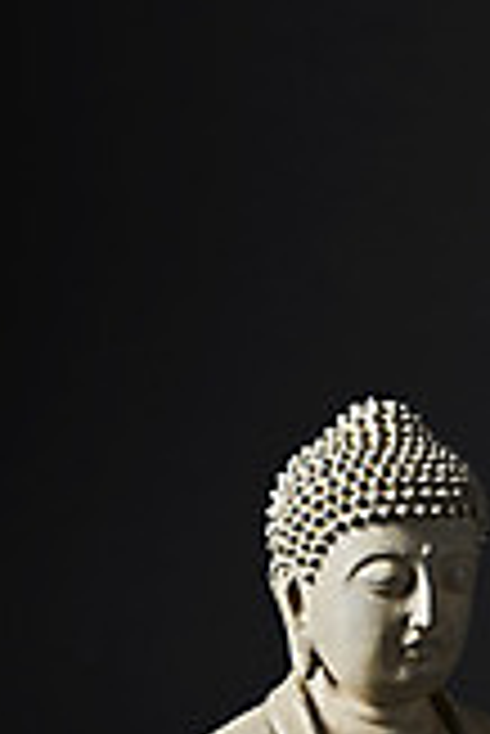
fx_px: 5236
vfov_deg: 8.0
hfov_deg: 5.3
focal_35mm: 257
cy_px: 603
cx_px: 528
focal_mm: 105
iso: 64
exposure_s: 1/125
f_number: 6.3
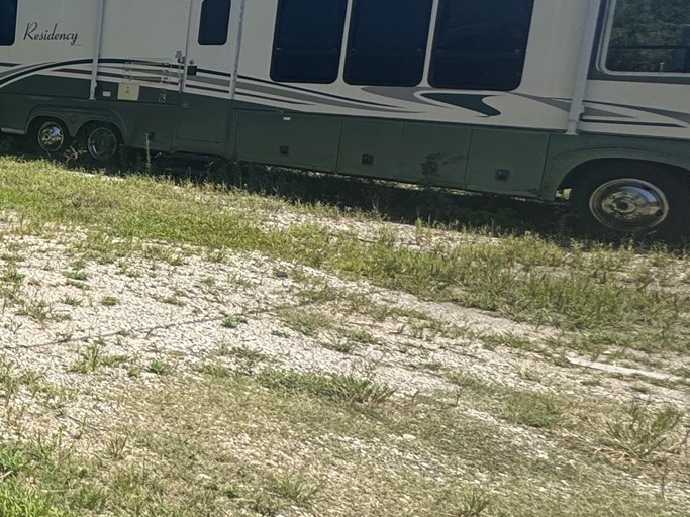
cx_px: -313
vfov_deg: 34.0
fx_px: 837
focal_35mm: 42
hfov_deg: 29.6
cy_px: 175
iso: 40
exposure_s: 1/1395
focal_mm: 2.22
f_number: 2.2
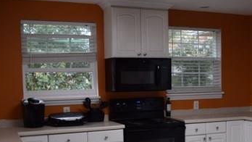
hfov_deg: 39.7
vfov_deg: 22.8
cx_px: 151
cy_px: 110
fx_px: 348
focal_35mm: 52
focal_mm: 18
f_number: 4
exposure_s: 1/80
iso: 400
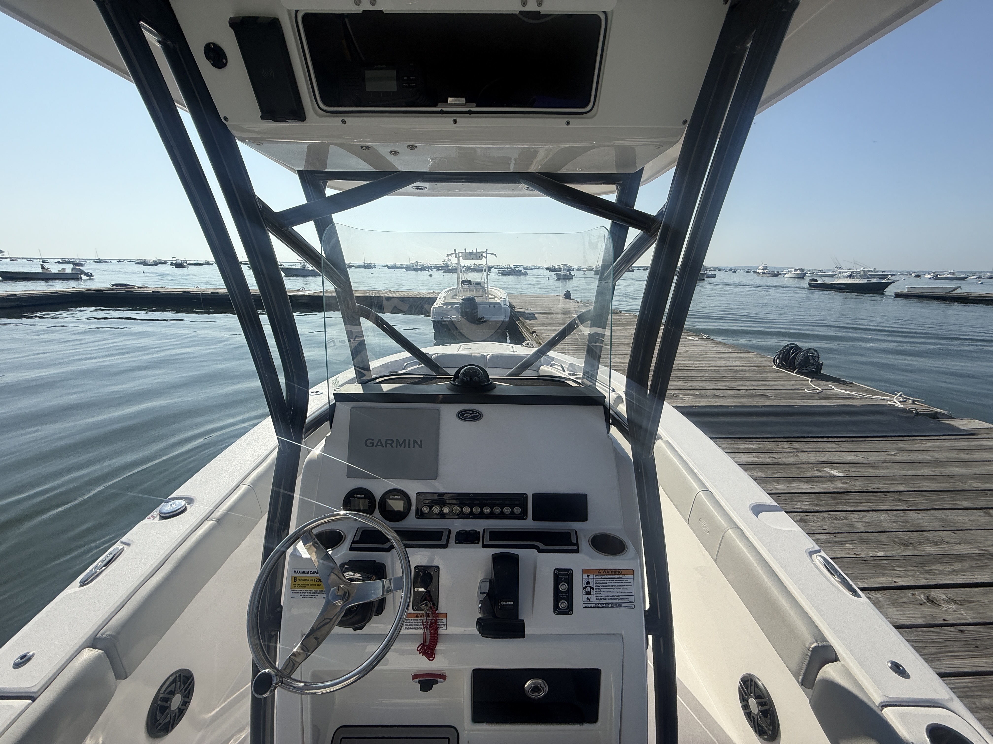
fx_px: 402
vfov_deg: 85.7
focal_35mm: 14
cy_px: 372
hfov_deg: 102.1
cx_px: 496
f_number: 2.2
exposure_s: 1/3460
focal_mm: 2.22
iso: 50
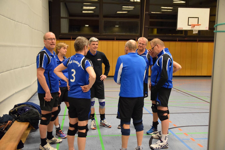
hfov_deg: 47.9
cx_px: 112
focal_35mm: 40
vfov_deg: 33.0
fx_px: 253
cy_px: 75
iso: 3200
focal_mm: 27
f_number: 2.8
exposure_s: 1/200
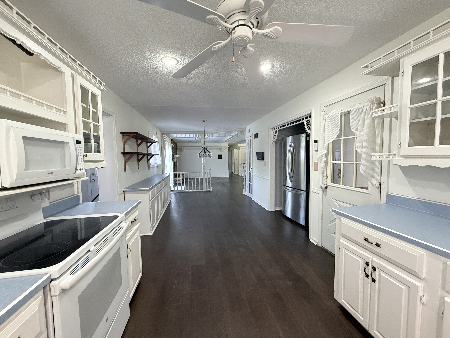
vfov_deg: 85.7
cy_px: 169
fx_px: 182
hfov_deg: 102.1
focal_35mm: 14
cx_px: 225
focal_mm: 2.22
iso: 500
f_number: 2.2
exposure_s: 1/60
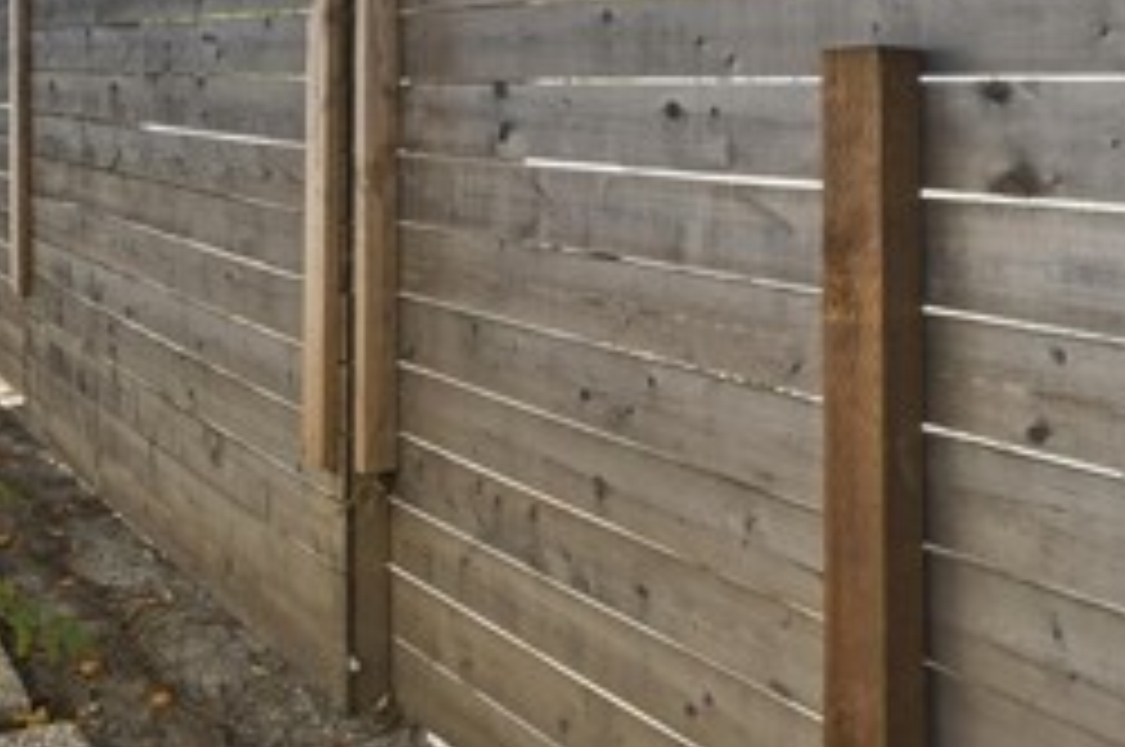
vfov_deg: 30.9
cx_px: 356
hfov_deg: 46.5
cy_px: 58
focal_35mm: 41
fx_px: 1280
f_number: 10
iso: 200
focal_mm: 16
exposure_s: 1/320
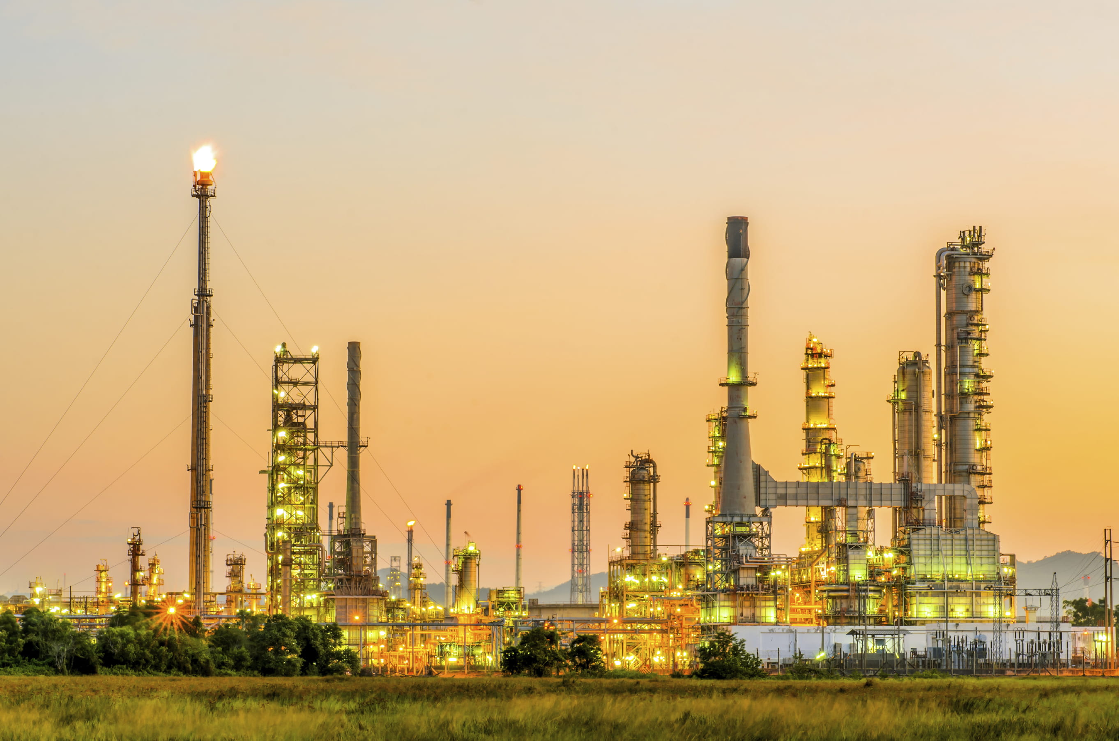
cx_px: 560
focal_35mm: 105
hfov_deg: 19.5
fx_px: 3257
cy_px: 370
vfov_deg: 13.0
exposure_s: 30
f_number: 16
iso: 100
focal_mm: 70
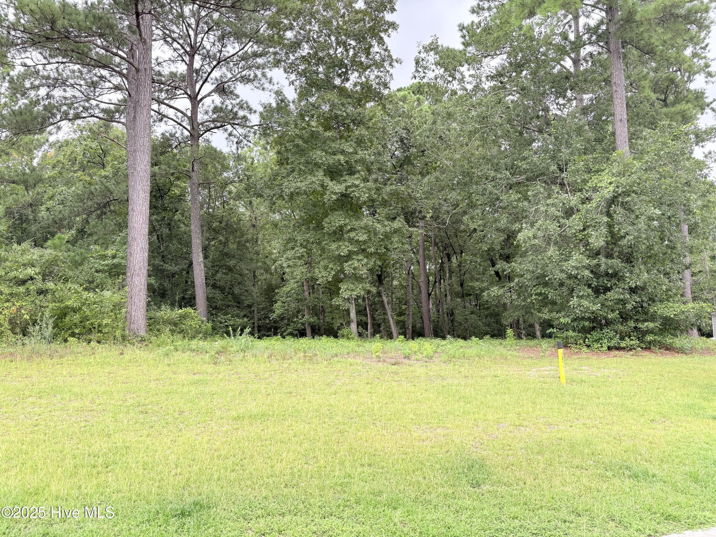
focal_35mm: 26
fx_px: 538
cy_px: 268
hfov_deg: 67.3
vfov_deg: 53.1
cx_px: 358
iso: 40
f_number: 1.6
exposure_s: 1/138
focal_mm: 5.96
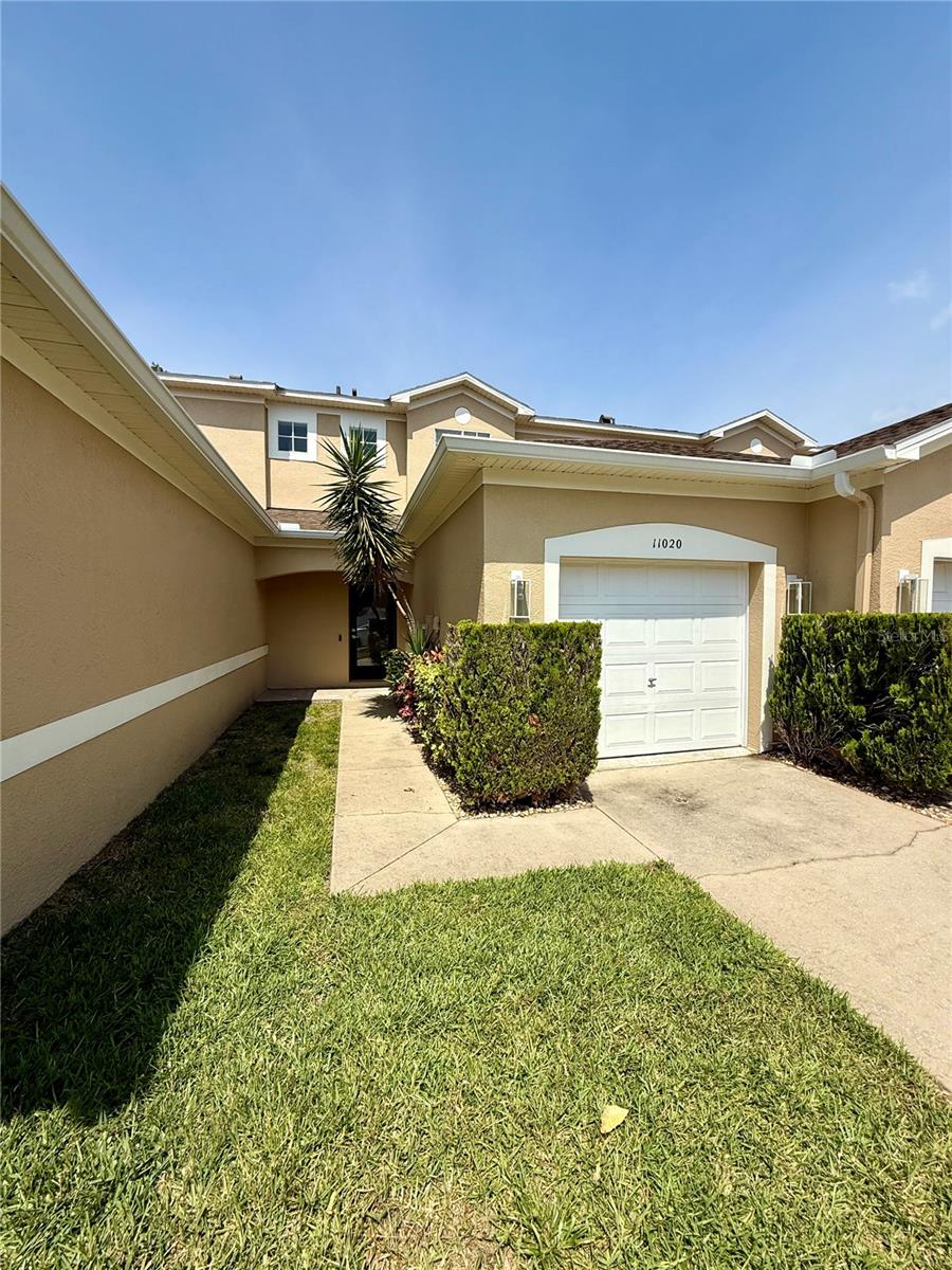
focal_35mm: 14
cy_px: 635
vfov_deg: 102.1
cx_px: 476
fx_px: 513
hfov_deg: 85.7
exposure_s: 1/2717
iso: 50
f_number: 2.2
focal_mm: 2.22
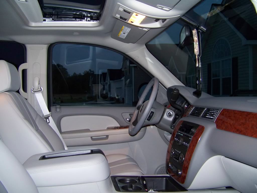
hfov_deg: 51.4
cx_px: 128
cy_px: 96
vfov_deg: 39.7
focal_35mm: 36
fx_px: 267
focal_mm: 5.85
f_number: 2.8
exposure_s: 1/30
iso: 200
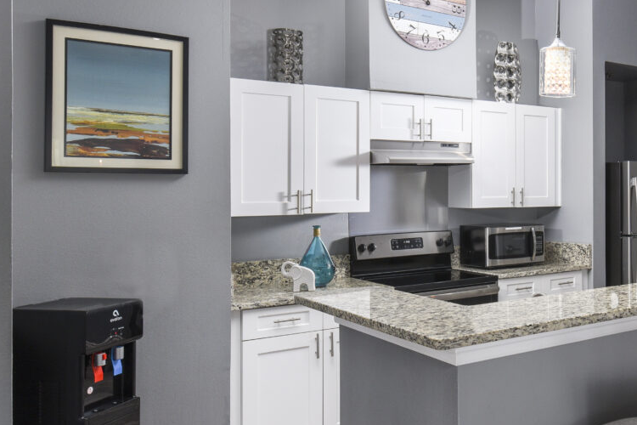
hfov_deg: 46.8
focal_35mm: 38
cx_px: 544
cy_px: 207
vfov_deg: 35.1
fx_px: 672
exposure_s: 1/25
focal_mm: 19
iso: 400
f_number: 8
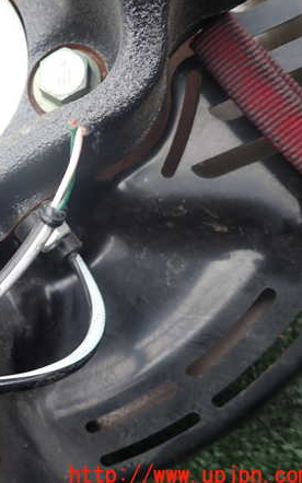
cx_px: -12
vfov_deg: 54.0
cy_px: 244
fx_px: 474
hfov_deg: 32.1
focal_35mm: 36
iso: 100
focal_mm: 4.5
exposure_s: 1/125
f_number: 2
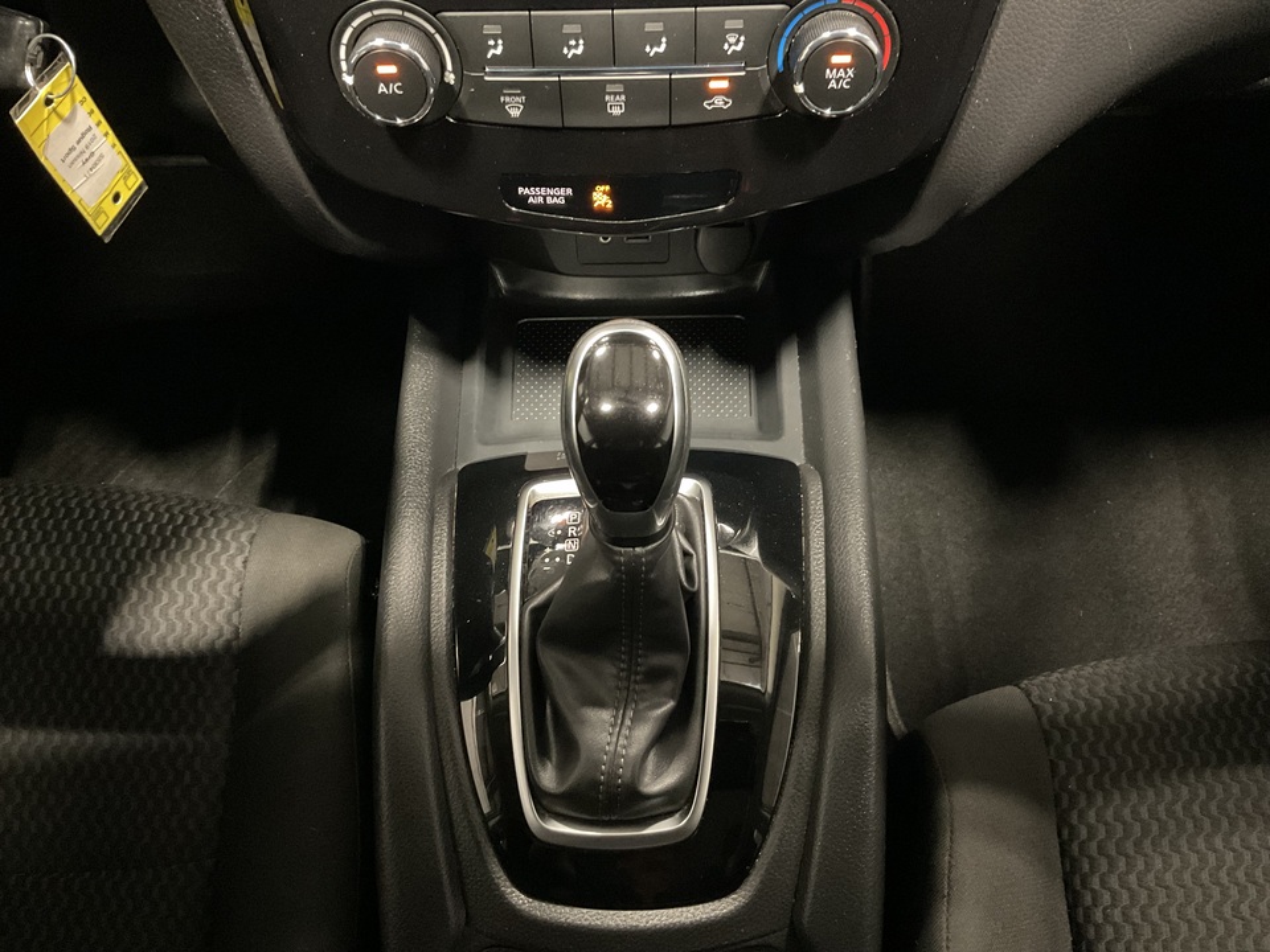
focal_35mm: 29
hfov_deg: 61.7
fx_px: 1064
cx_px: 635
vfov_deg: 48.2
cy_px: 476
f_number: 1.8
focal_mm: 3
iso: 640
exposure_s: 1/17
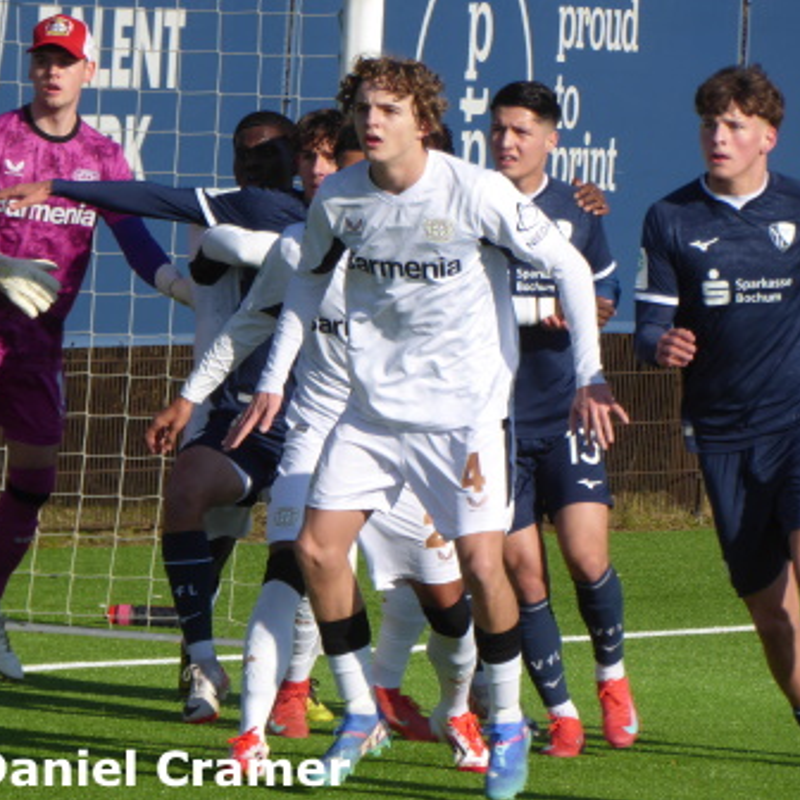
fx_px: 14407
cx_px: 426
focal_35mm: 551
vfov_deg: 3.2
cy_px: 400
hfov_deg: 3.2
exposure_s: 1/320
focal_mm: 83.4
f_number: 6
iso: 80
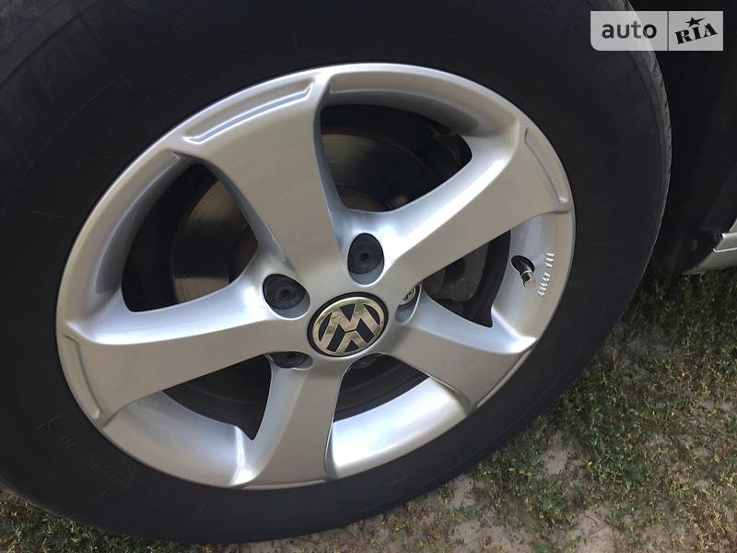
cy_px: 276
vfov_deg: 48.2
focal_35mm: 29
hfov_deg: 61.7
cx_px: 368
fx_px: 617
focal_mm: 4.2
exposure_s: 1/50
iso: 40
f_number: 2.2
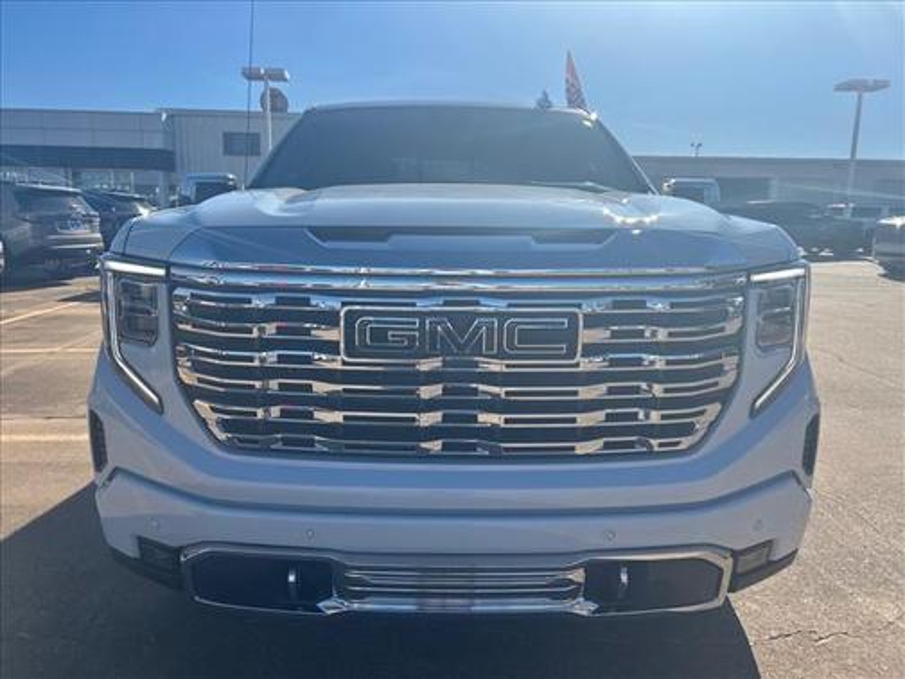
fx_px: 680
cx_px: 452
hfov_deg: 67.3
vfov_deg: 53.1
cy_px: 340
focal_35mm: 26
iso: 50
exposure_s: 1/4630
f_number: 1.5
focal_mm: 5.7
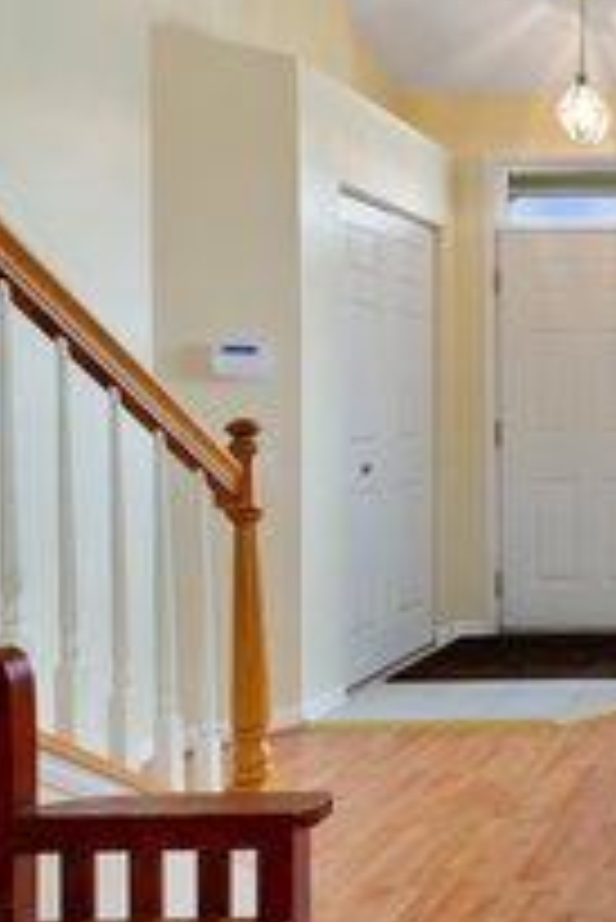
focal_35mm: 35
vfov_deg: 53.9
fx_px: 897
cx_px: 890
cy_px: 355
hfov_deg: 27.8
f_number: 9
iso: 200
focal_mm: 10
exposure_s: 1/4
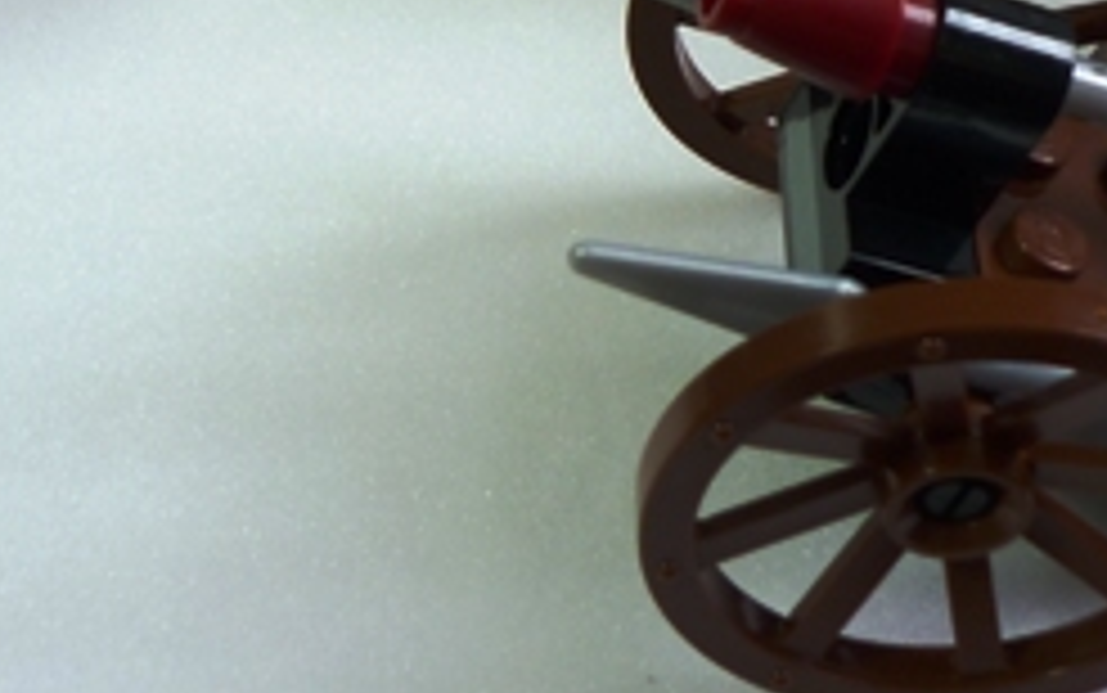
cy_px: -207
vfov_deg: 13.8
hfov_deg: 22.8
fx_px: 2747
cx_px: 576
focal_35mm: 91
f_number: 2.8
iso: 80
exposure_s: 1/40
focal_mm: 5.5
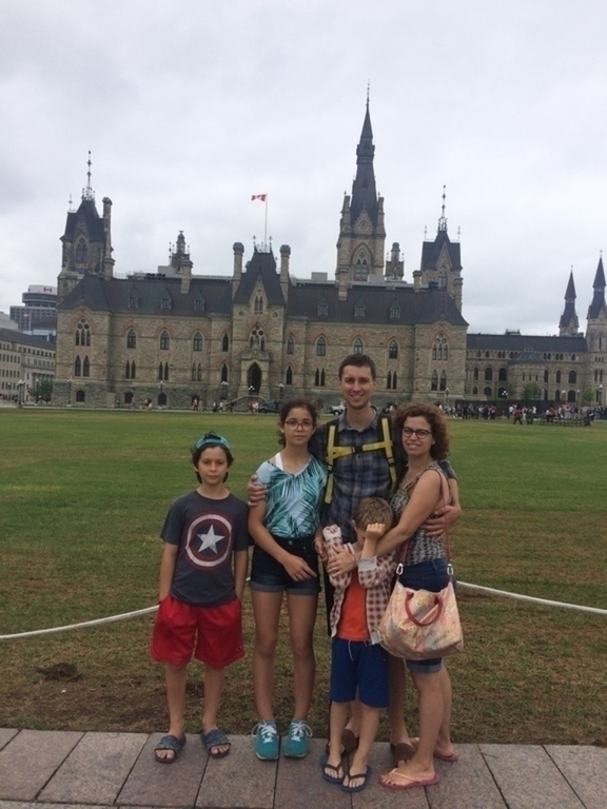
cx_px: 304
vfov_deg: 61.7
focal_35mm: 29
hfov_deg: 48.2
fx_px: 678
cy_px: 404
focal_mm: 4.15
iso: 32
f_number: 2.2
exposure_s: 1/1172
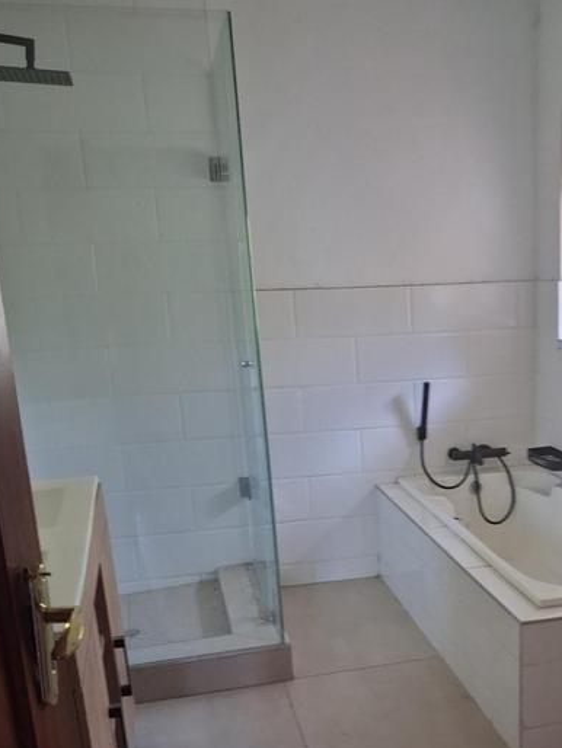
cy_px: 536
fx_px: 908
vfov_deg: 43.7
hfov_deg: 33.7
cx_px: 418
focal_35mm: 42
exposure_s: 1/100
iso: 400
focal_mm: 4
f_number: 1.8
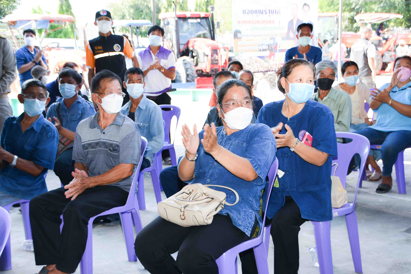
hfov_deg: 30.5
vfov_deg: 20.6
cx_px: 206
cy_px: 137
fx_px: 753
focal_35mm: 66
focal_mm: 44
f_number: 5.6
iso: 200
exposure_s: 1/125
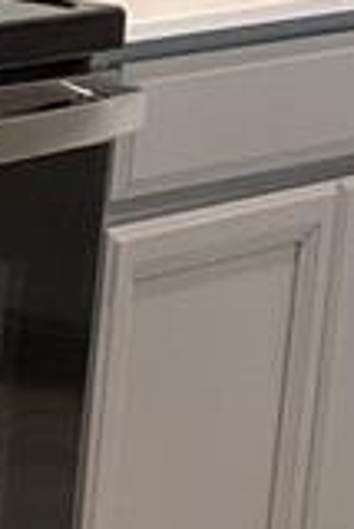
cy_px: 149
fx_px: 3032
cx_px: -764
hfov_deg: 6.1
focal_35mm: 206
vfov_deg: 10.0
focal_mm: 3.3
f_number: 2.4
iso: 200
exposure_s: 1/60
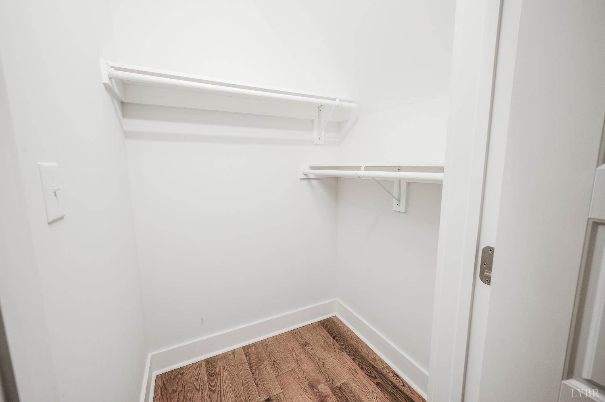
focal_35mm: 14
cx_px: 302
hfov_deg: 104.3
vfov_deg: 81.1
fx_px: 235
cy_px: 201
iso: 400
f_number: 8
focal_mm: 14
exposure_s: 1/10
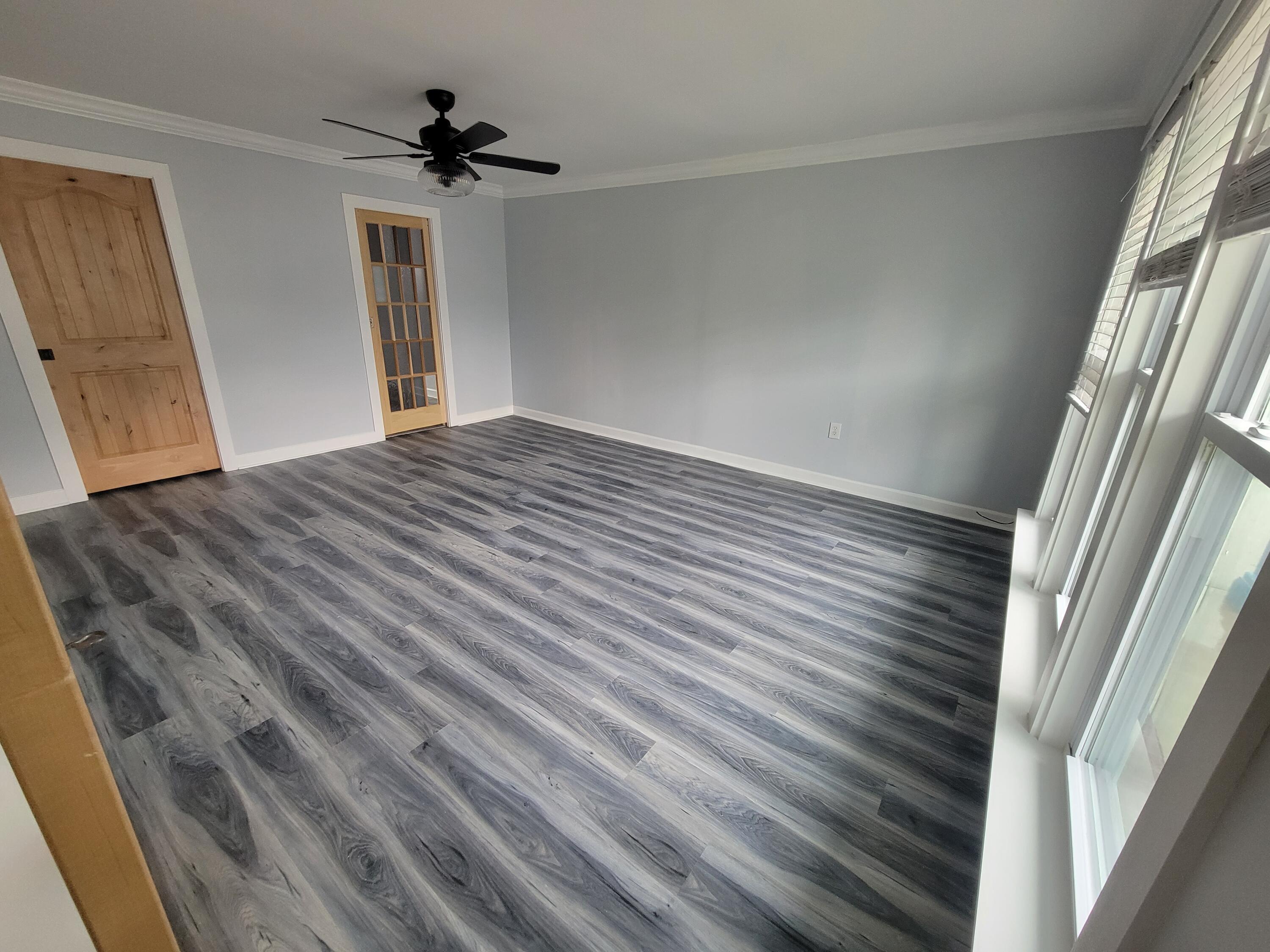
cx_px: 635
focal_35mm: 13
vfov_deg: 89.9
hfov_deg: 106.2
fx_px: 477
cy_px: 476
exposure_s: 1/40
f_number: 2.2
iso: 320
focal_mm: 2.2
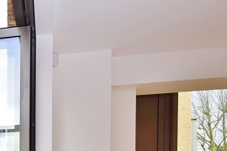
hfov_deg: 37.7
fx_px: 284
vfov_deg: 24.5
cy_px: 215
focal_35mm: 45
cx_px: -12
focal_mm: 10
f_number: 9
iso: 450
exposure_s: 1/125
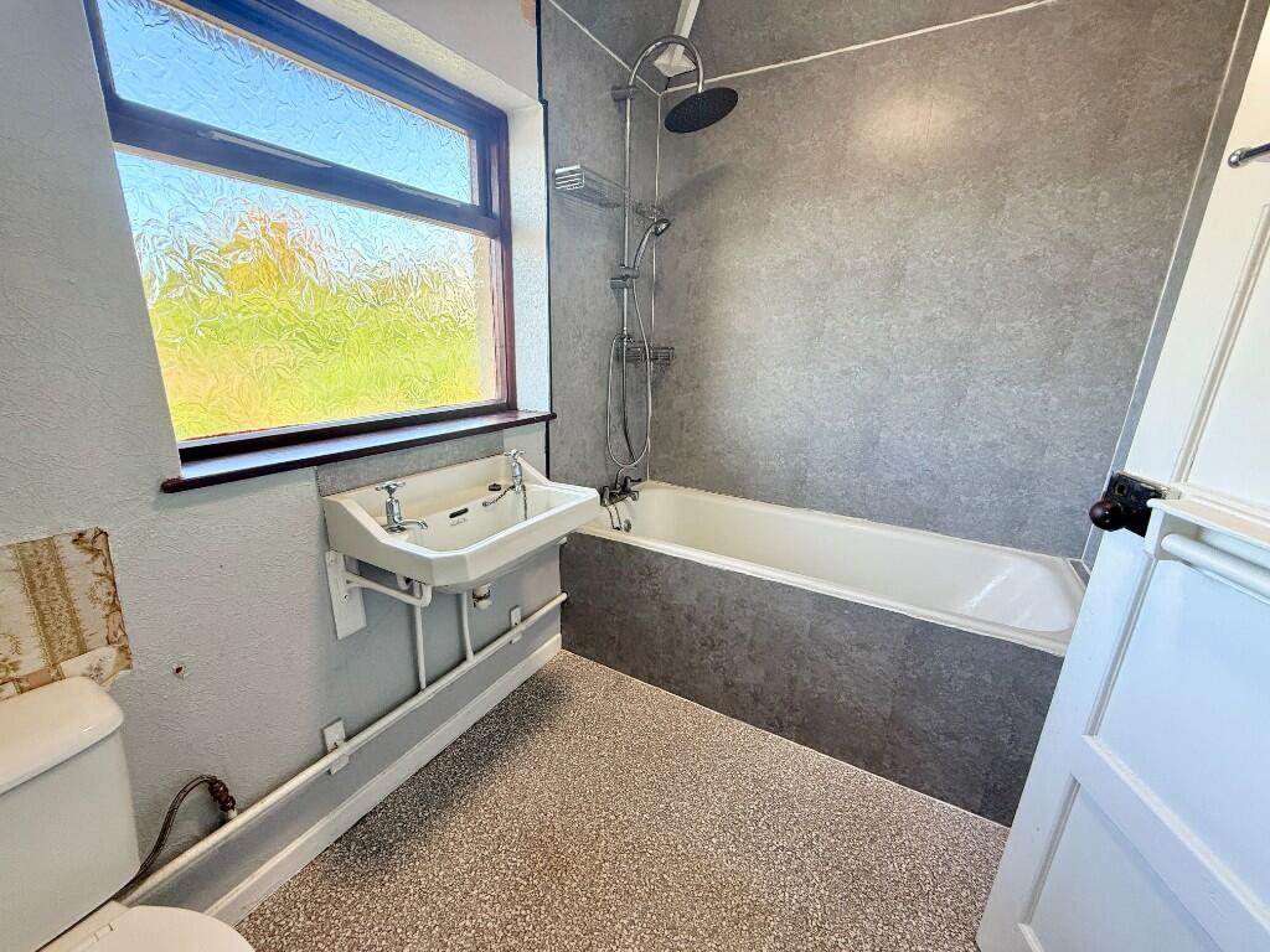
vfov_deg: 85.7
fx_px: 514
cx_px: 635
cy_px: 476
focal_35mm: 14
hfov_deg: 102.1
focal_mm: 2.22
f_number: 2.2
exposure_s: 1/99
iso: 80
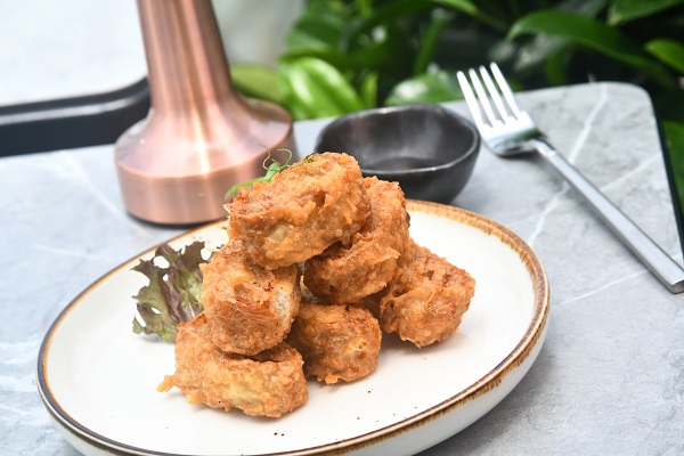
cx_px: 342
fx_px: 2280
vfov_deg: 11.4
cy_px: 228
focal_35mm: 120
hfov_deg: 17.1
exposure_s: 1/100
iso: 160
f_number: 13
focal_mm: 120
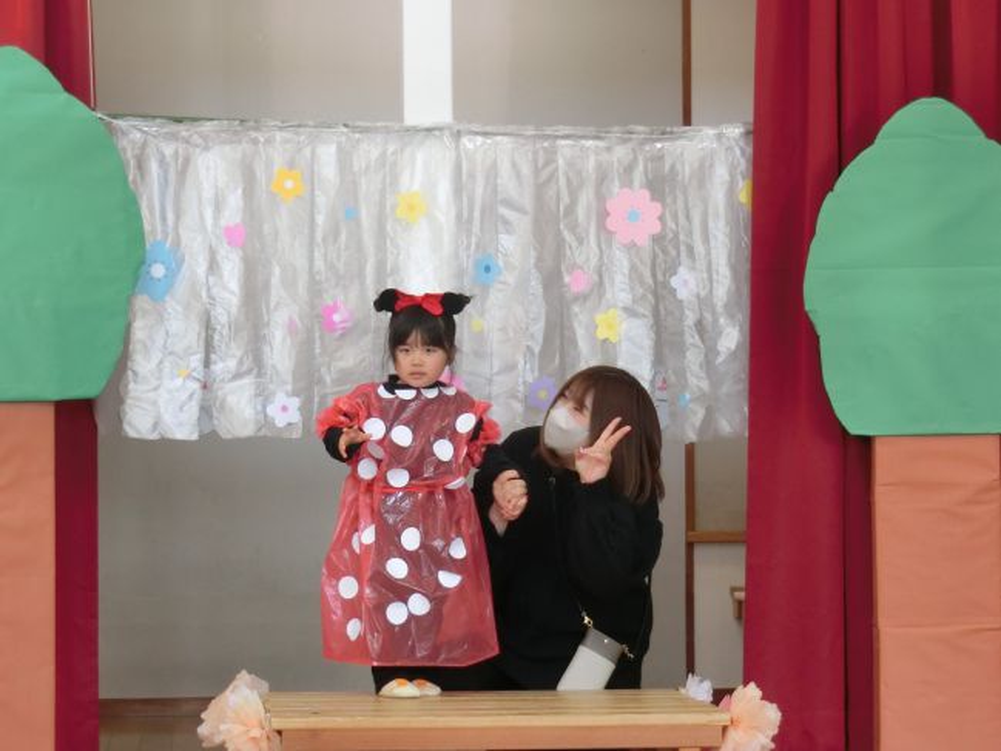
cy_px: 376
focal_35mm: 93
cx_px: 500
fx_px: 2690
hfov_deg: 21.1
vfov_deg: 15.9
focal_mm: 16.5
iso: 500
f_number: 5.6
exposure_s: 1/100
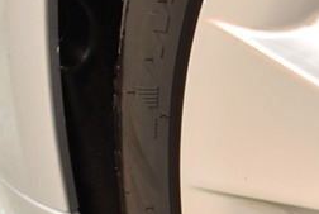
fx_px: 1536
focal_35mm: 173
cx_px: 679
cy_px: 223
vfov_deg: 7.9
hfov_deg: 10.7
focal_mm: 18
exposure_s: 1/8
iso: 100
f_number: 3.5
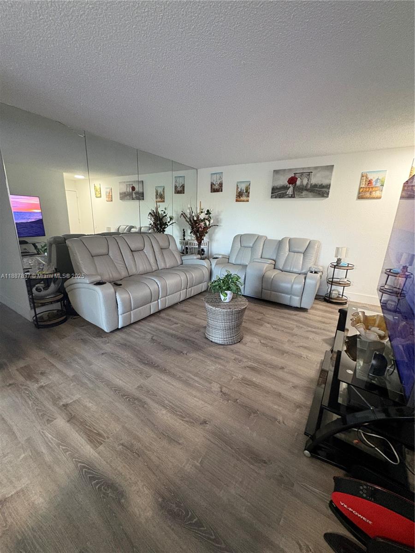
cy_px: 276
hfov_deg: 85.7
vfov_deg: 102.1
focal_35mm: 14
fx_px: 224
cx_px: 208
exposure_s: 1/60
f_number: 2.2
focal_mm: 2.22
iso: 500
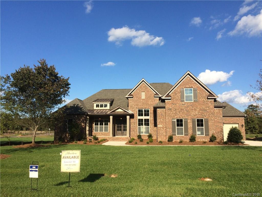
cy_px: 98
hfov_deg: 61.7
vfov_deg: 48.2
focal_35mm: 29
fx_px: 219
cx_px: 131
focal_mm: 4.15
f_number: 2.2
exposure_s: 1/2283
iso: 32
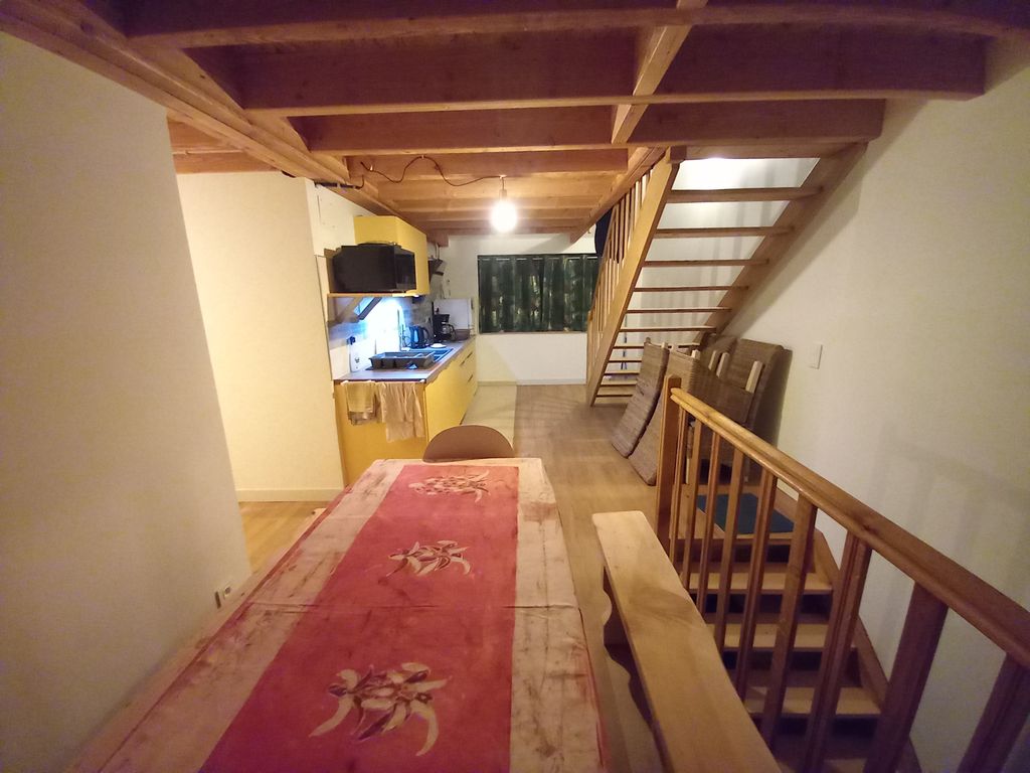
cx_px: 515
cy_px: 386
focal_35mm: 13
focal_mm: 1.13
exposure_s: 1/14.3
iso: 800
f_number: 2.2
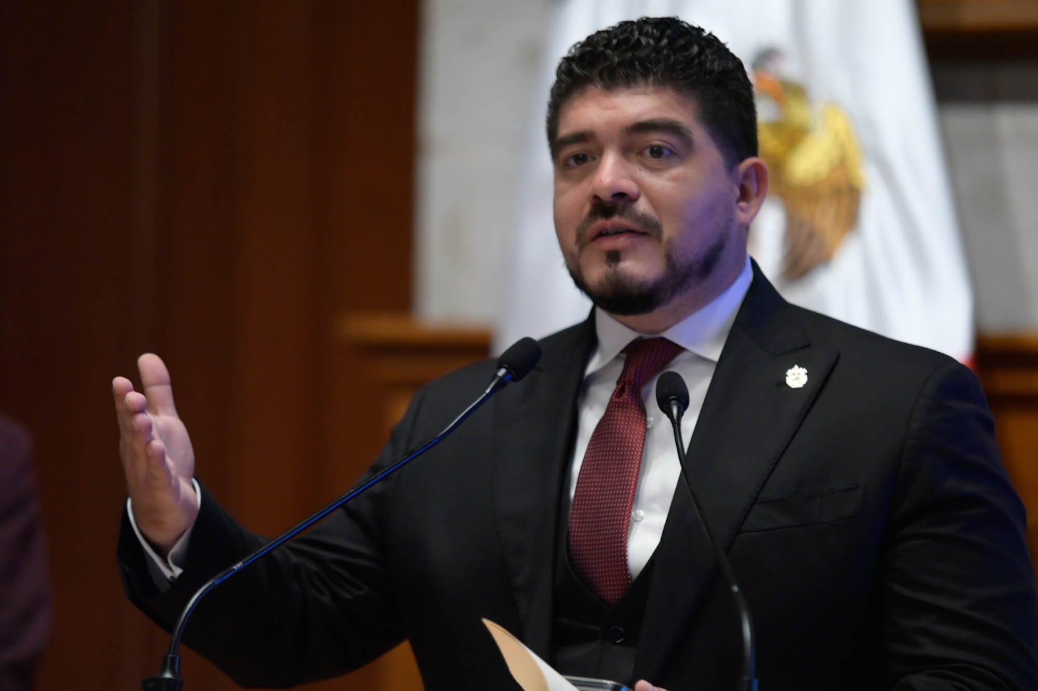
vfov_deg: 8.1
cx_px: 519
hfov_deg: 12.1
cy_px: 346
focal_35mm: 170
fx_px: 4900
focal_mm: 170
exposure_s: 1/400
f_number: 2.8
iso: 3200
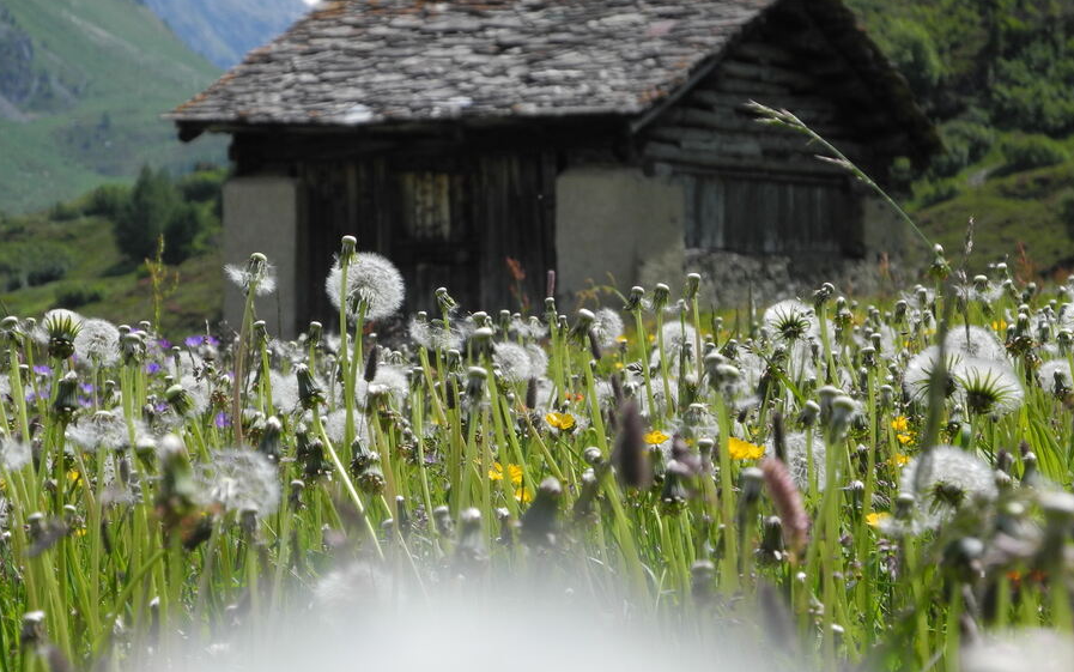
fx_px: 4391
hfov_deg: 13.9
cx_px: 476
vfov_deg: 8.7
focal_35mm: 150
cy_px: 386
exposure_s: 1/1000
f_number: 4.5
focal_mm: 25.4
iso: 100
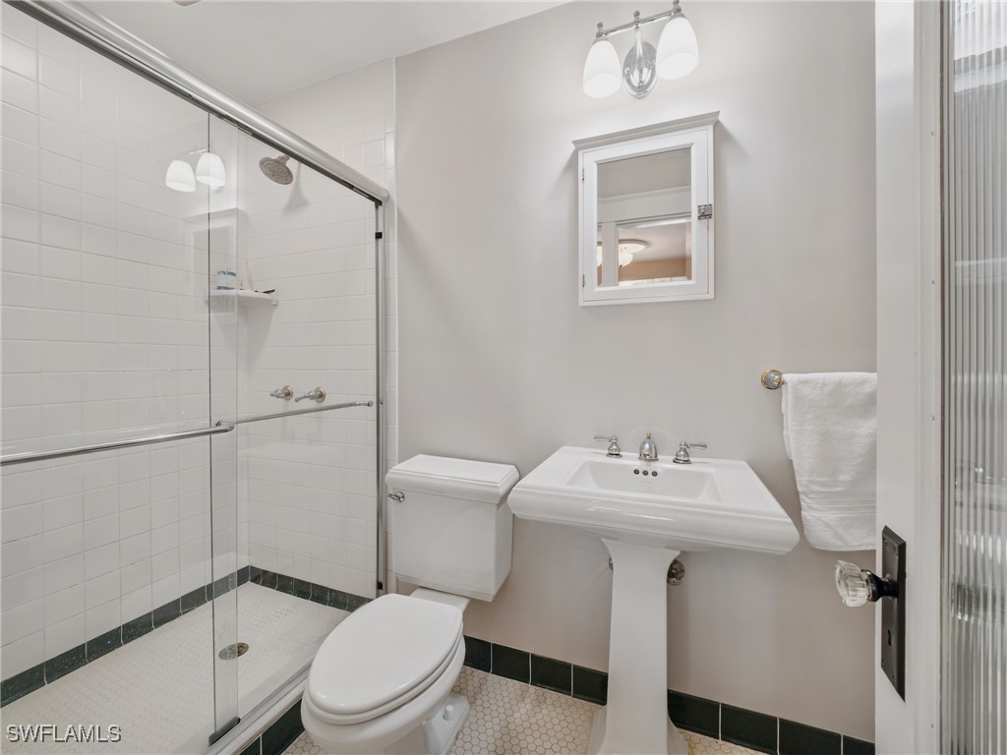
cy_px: 378
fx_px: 407
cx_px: 504
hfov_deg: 102.1
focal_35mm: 14
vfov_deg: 85.7
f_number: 7.1
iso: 200
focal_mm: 7
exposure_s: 1/13
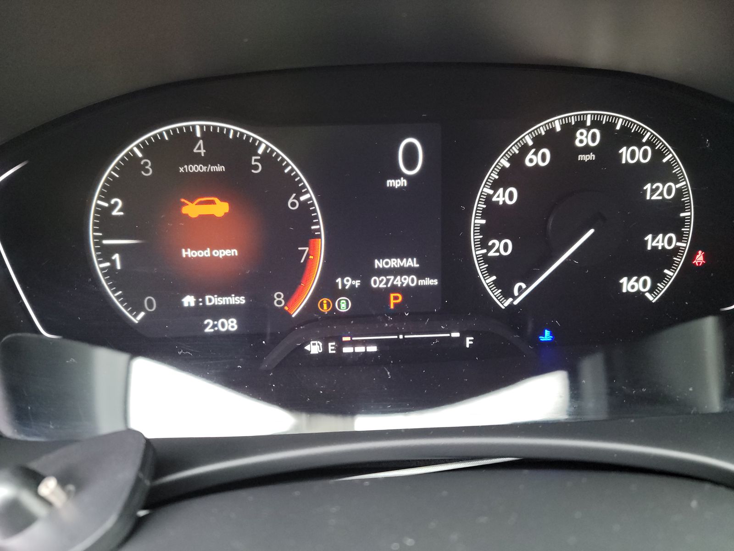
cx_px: 367
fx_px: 509
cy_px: 276
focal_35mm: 24
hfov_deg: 71.6
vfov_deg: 56.8
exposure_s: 1/59
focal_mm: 6.7
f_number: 1.8
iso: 1490
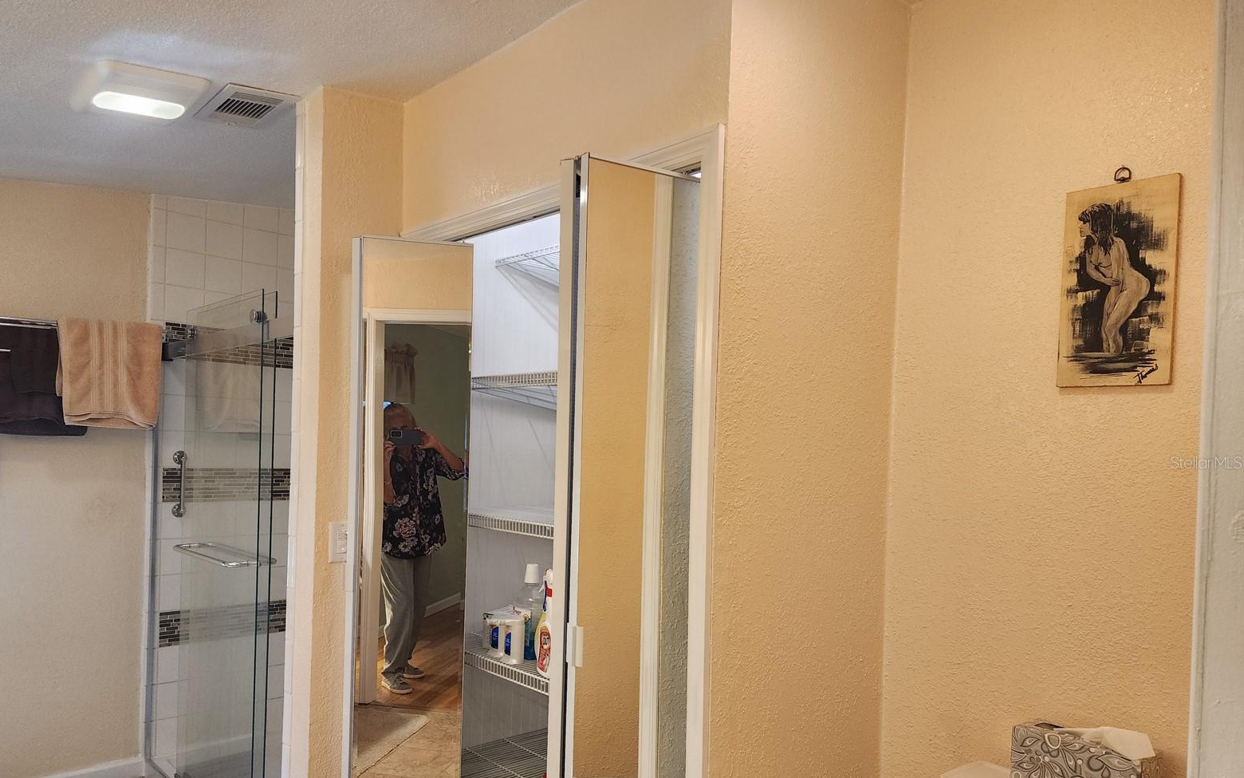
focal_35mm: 25
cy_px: 462
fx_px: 848
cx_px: 608
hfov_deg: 72.5
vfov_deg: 49.0
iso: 200
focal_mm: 6.4
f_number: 1.8
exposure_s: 1/120
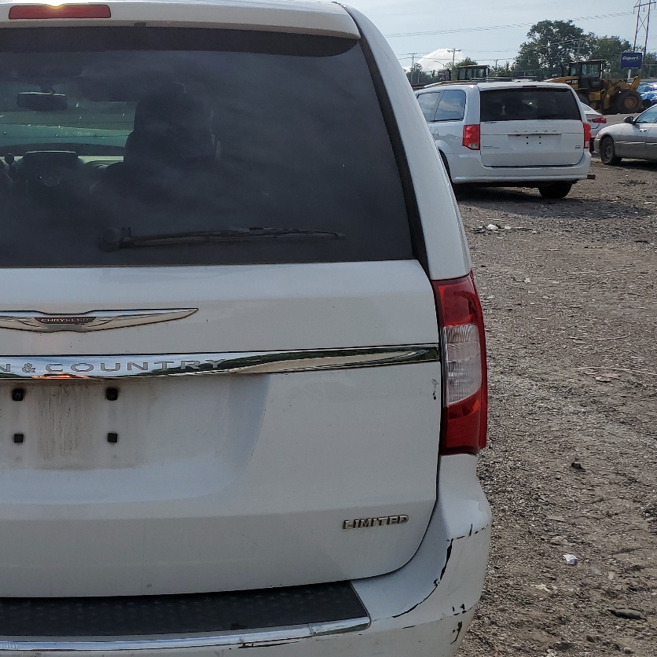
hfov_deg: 35.6
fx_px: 945
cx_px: 43
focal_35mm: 44
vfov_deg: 38.3
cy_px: 336
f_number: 1.5
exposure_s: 1/10000
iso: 50
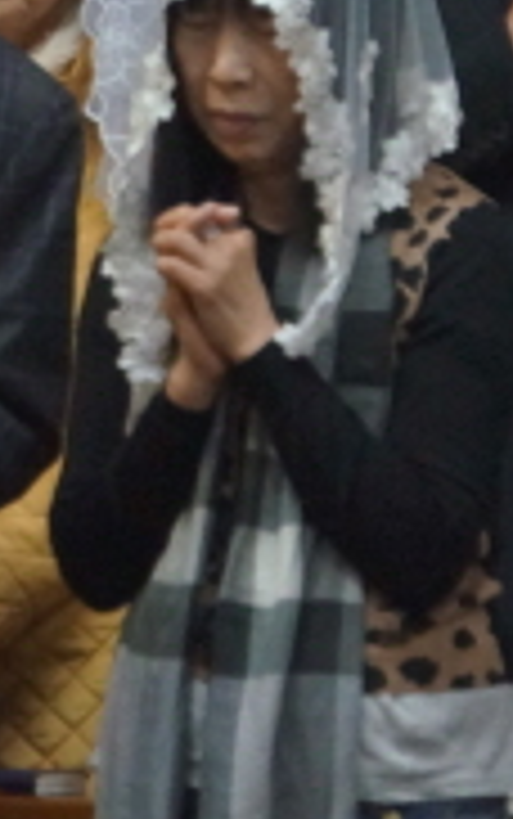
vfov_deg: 3.8
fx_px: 12306
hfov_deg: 2.4
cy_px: -182
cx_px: 734
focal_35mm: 551
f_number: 5.6
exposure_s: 1/60
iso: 3200
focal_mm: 94
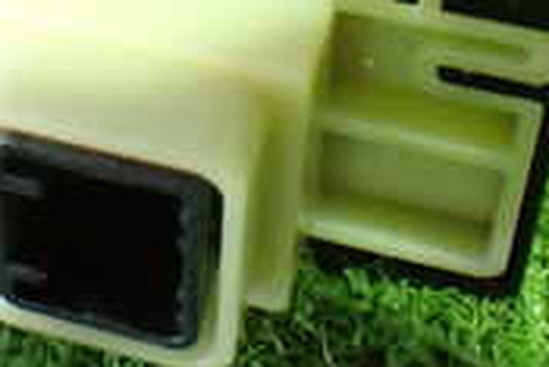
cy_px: -229
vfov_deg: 12.1
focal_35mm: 107
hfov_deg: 18.5
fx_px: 1633
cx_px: -16
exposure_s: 1/30
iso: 1250
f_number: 2.3
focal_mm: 5.4
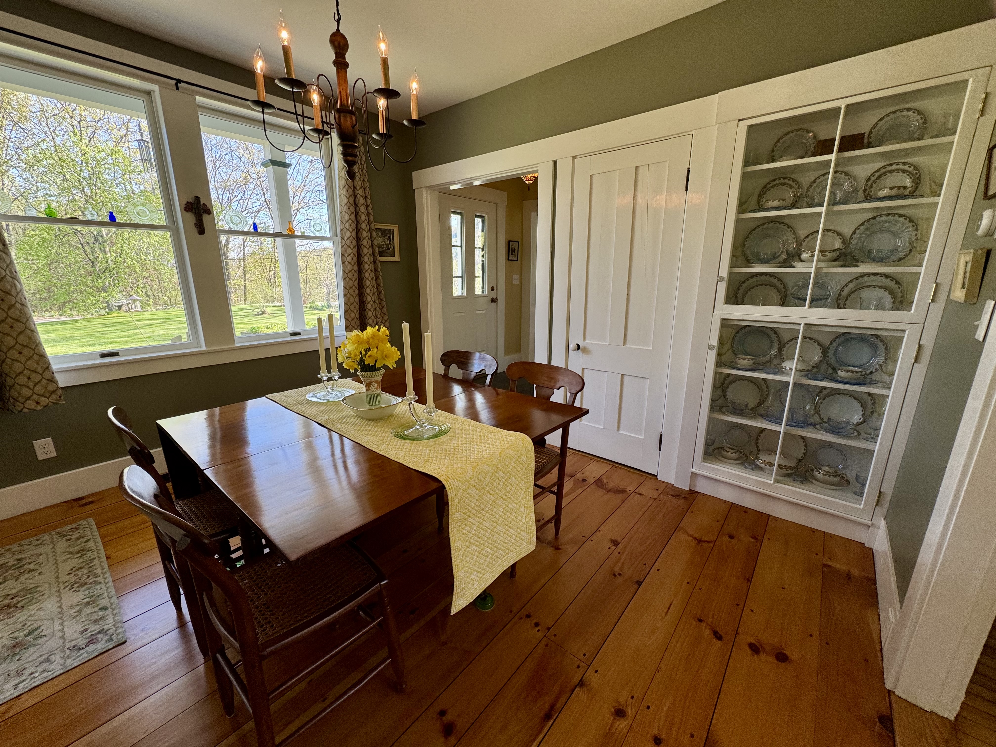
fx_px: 403
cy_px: 374
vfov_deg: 85.7
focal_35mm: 14
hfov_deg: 102.1
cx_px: 498
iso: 64
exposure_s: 1/120
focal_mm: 2.22
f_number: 2.2
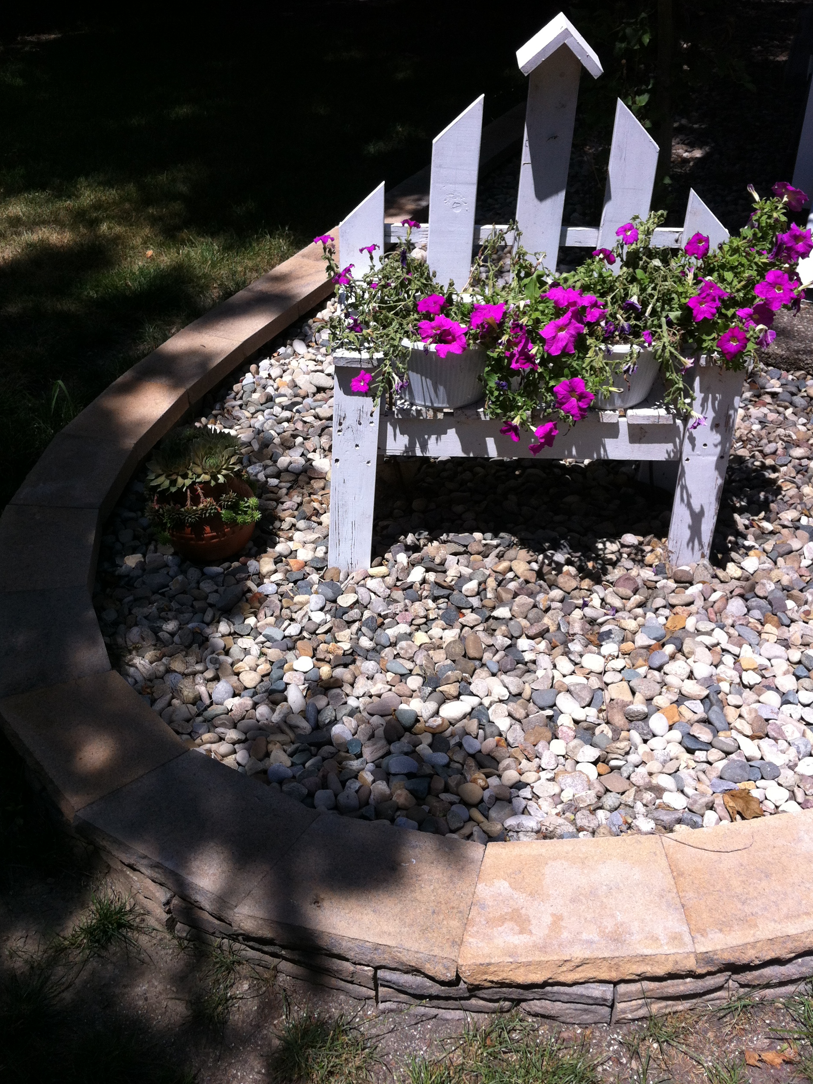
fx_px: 1127
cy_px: 551
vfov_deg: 51.4
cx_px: 402
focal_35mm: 36
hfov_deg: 39.7
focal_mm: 3.85
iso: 80
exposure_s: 1/1436
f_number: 2.8
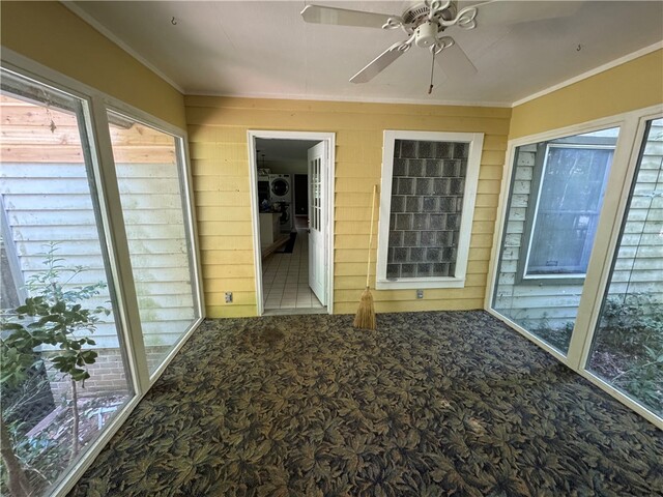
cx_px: 332
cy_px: 248
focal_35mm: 14
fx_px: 268
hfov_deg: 102.1
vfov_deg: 85.7
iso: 320
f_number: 2.2
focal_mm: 2.22
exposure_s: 1/76
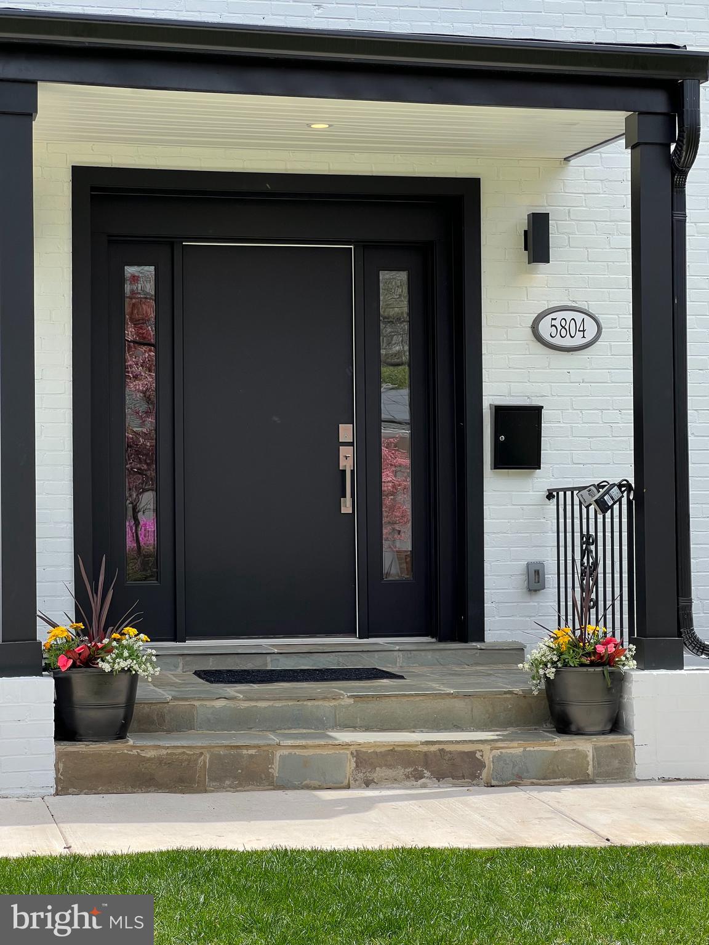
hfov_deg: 19.1
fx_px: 2103
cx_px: 354
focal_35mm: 77
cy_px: 472
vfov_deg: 25.3
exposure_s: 1/469
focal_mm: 9
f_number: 2.8
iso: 32
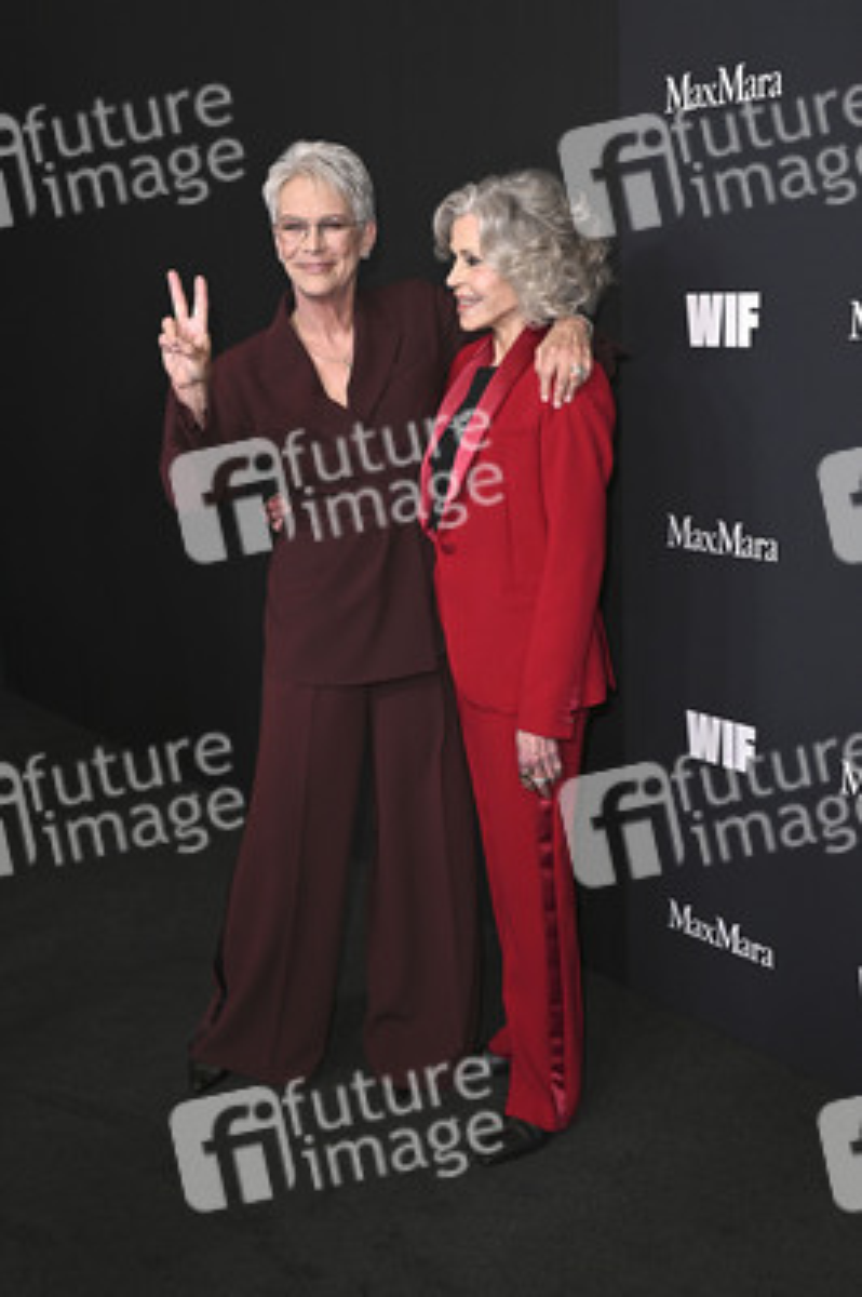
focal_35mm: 40
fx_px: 1439
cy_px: 648
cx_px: 431
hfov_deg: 33.3
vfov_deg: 48.5
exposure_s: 1/320
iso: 2000
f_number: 4.5
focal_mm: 40
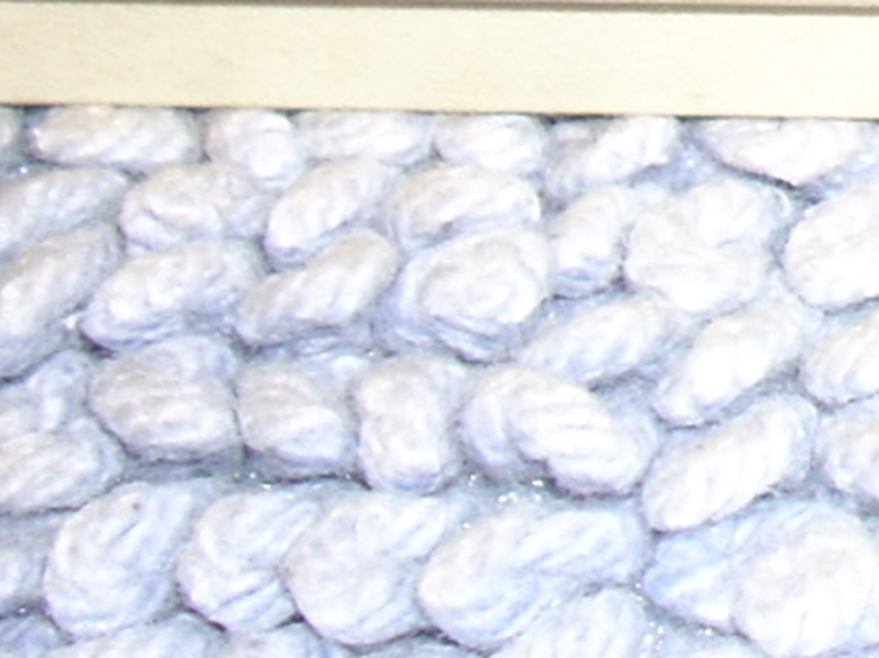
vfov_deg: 8.2
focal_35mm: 178
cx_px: 1589
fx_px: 4517
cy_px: -349
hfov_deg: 10.4
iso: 64
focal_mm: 6.2
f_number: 2.8
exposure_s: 1/60
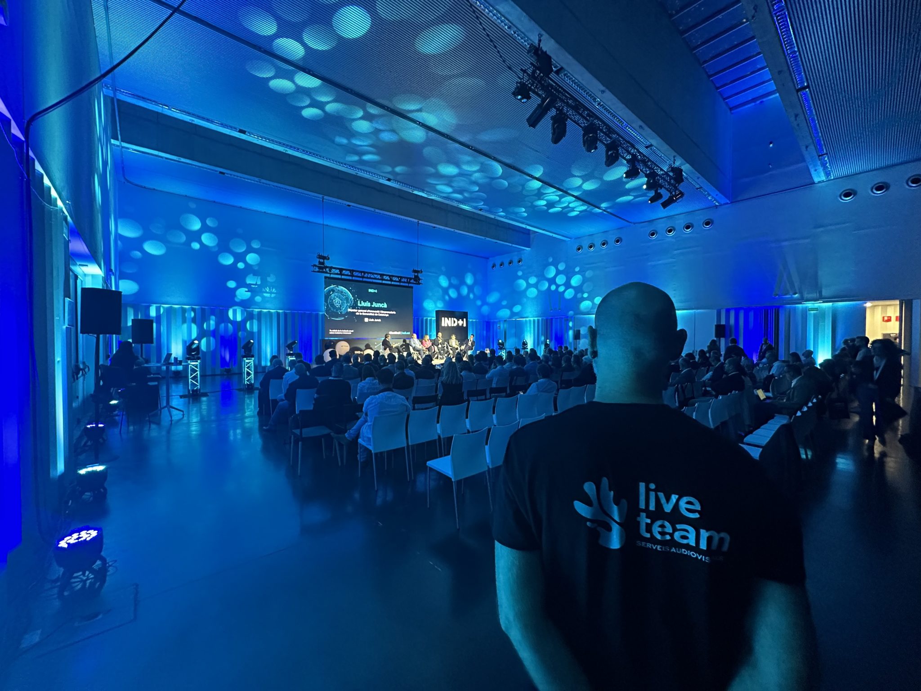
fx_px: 372
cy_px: 346
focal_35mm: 14
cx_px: 460
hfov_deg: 102.1
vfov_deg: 85.7
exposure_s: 1/50
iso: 400
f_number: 2.2
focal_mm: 2.22
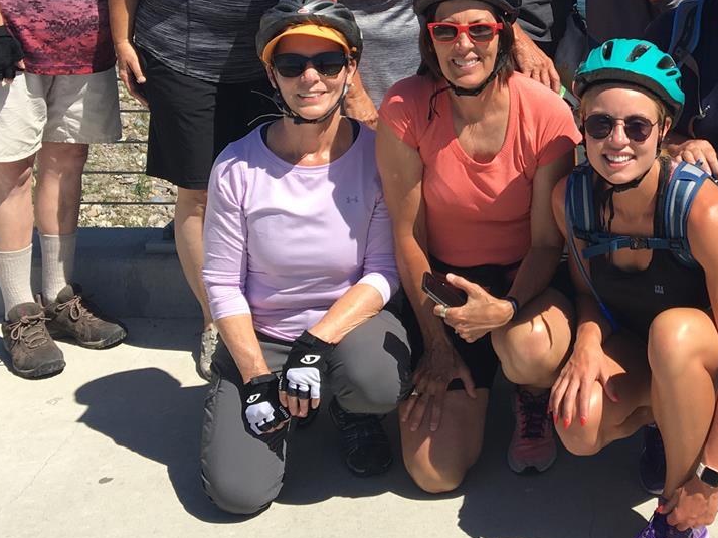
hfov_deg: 28.8
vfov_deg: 22.3
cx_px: 630
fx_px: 1348
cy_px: 102
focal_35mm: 65
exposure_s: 1/1451
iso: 25
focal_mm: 4.15
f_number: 2.2
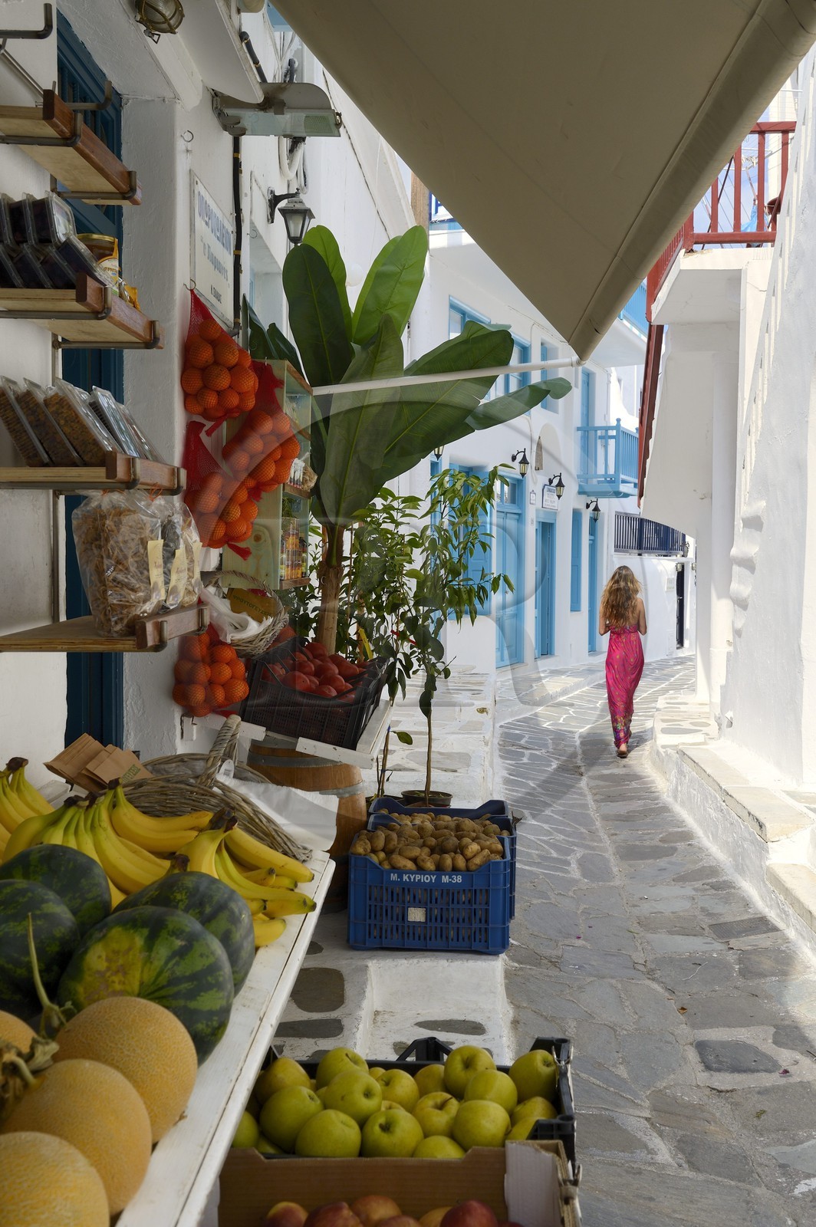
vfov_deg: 50.7
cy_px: 614
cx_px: 408
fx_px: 1294
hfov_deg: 35.0
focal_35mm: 38
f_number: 11
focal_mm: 38
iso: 200
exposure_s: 1/250
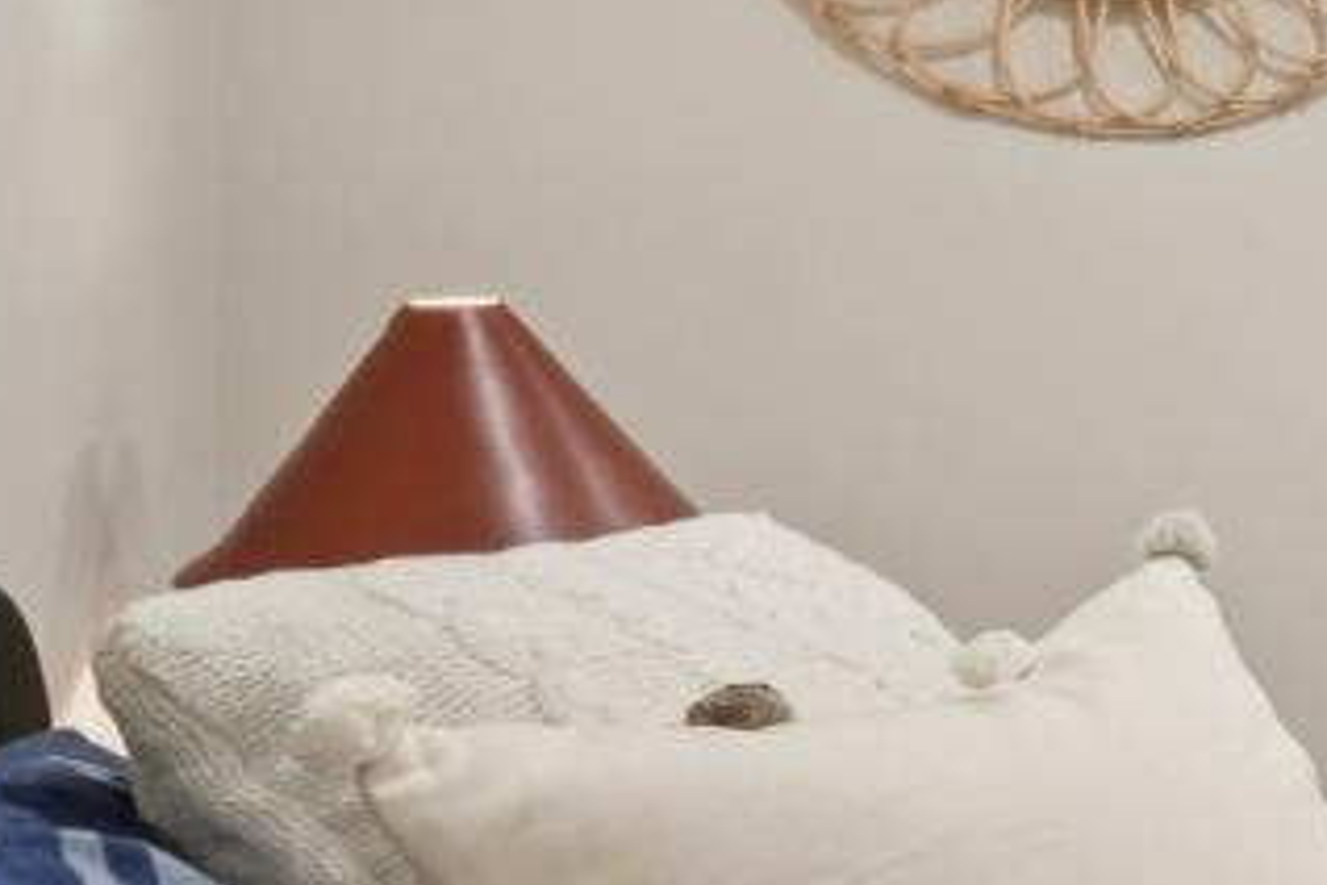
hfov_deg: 16.4
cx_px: 3005
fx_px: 2433
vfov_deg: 20.5
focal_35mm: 66
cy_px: 265
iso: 640
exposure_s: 1/25
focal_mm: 14
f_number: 8
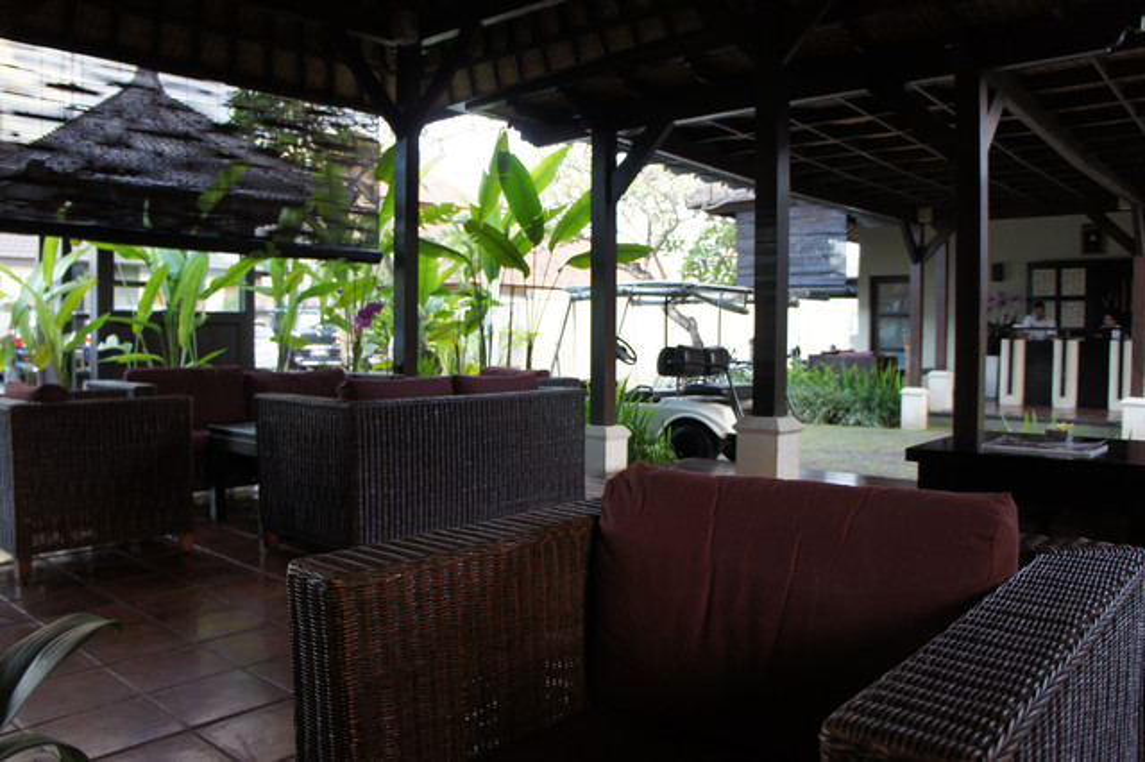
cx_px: 572
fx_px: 858
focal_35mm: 27
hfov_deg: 67.4
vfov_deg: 47.9
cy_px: 381
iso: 400
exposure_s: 1/30
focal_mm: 18
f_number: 3.5
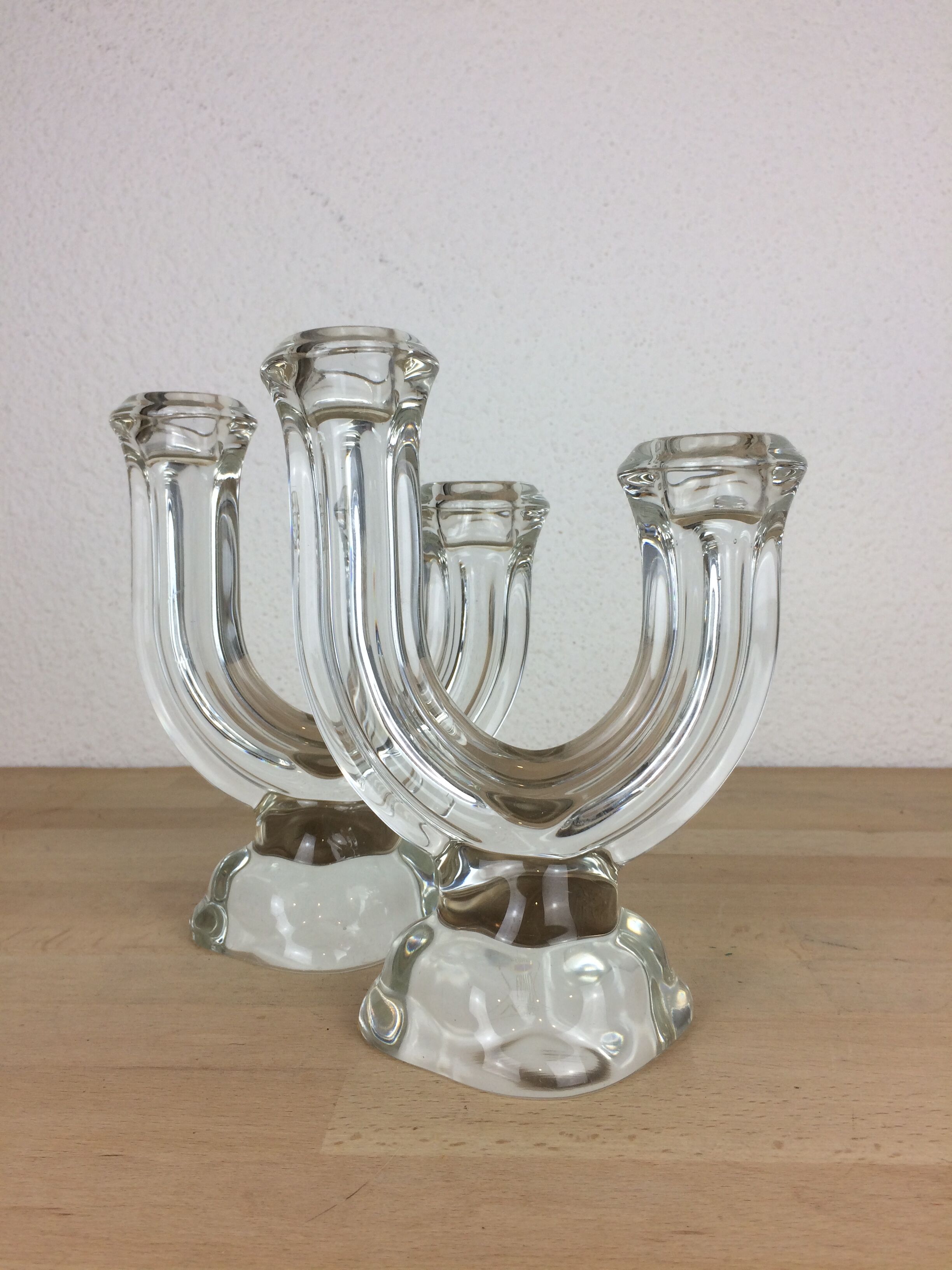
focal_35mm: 29
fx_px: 1063
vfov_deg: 61.7
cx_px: 476
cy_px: 635
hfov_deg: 48.2
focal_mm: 4.15
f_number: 2.2
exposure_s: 1/100
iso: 32
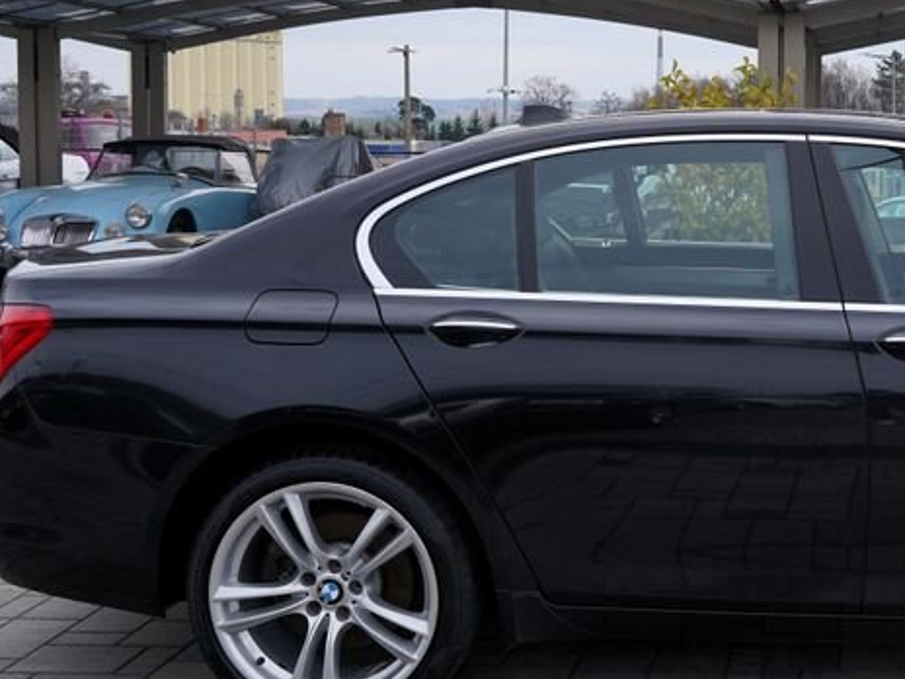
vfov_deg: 27.3
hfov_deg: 33.2
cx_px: 899
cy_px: 206
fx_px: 1386
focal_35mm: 53
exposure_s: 1/200
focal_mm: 25
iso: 100
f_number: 8
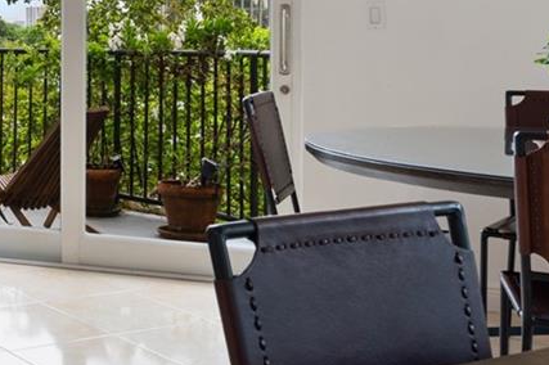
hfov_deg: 27.0
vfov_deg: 22.1
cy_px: 46
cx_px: -199
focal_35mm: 60
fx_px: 914
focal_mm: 16
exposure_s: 1/4
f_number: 9
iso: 250
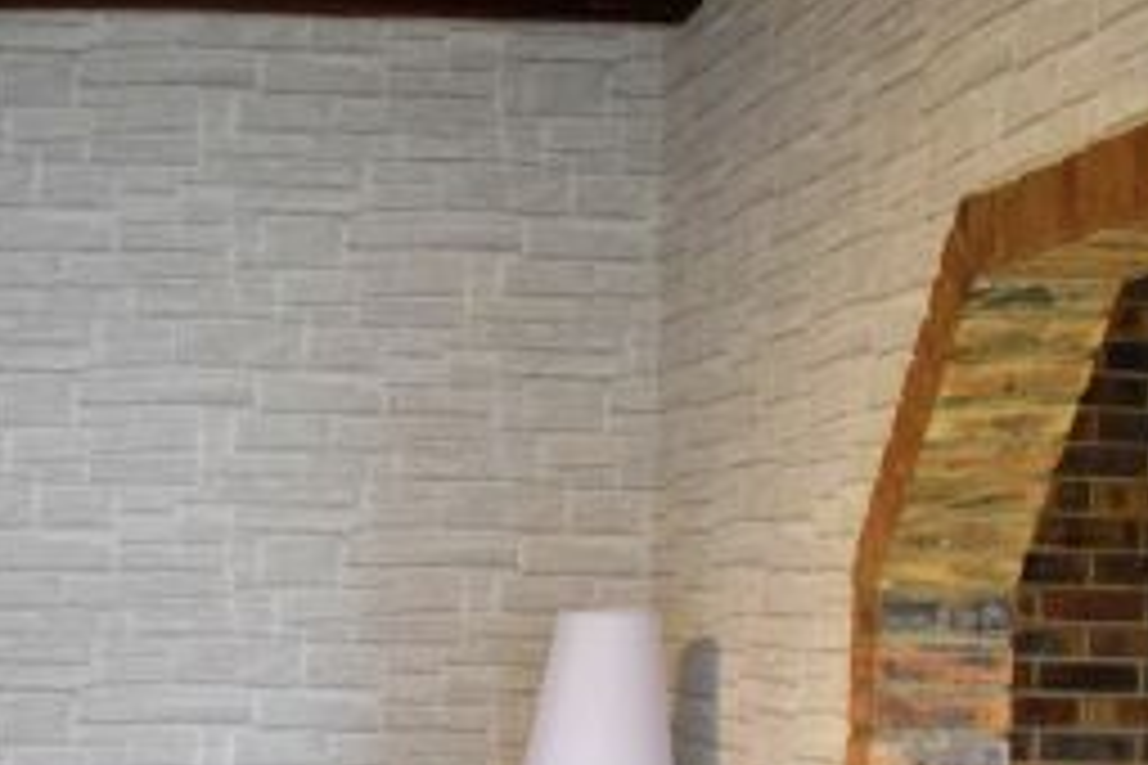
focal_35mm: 74
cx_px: 117
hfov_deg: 26.4
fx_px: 2360
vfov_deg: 17.9
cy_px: 799
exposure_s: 1/100
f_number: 3.5
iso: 3200
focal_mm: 18
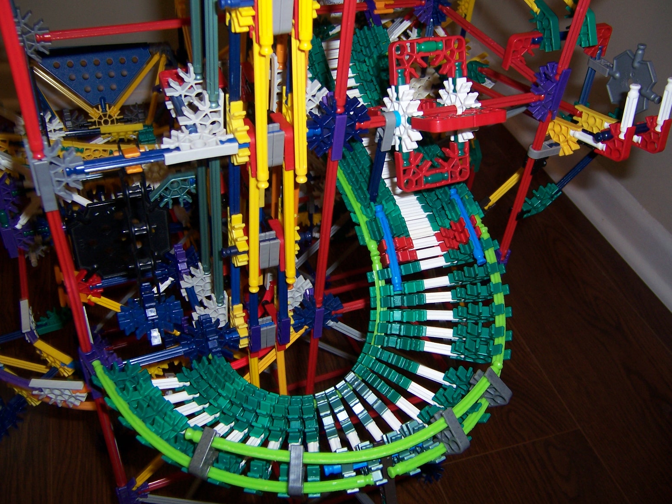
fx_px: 641
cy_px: 252
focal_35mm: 33
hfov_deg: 55.4
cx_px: 336
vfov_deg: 42.9
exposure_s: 1/60
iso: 80
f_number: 2.8
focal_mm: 5.5
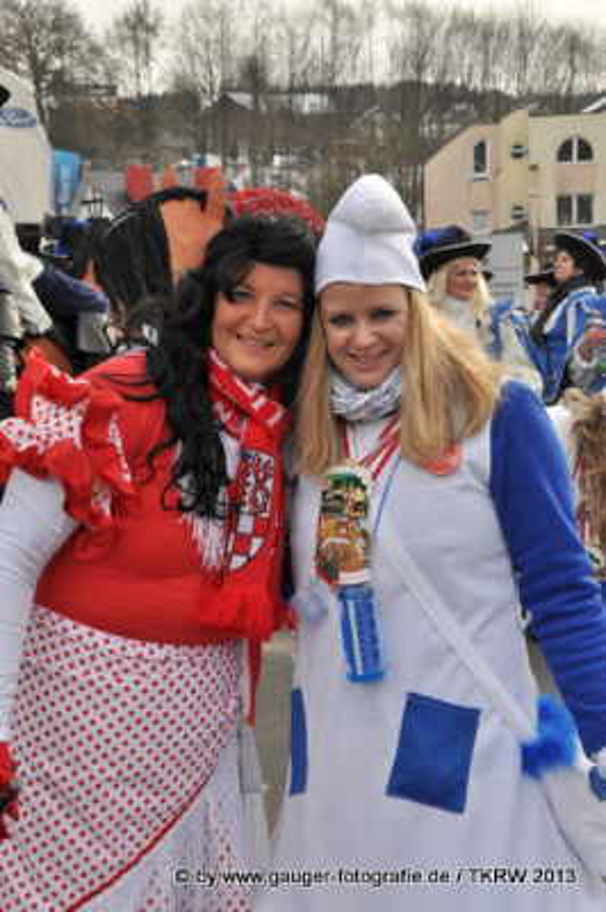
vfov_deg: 35.1
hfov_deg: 23.7
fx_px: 1442
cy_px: 456
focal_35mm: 57
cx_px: 303
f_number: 13
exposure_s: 1/200
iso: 200
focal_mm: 38
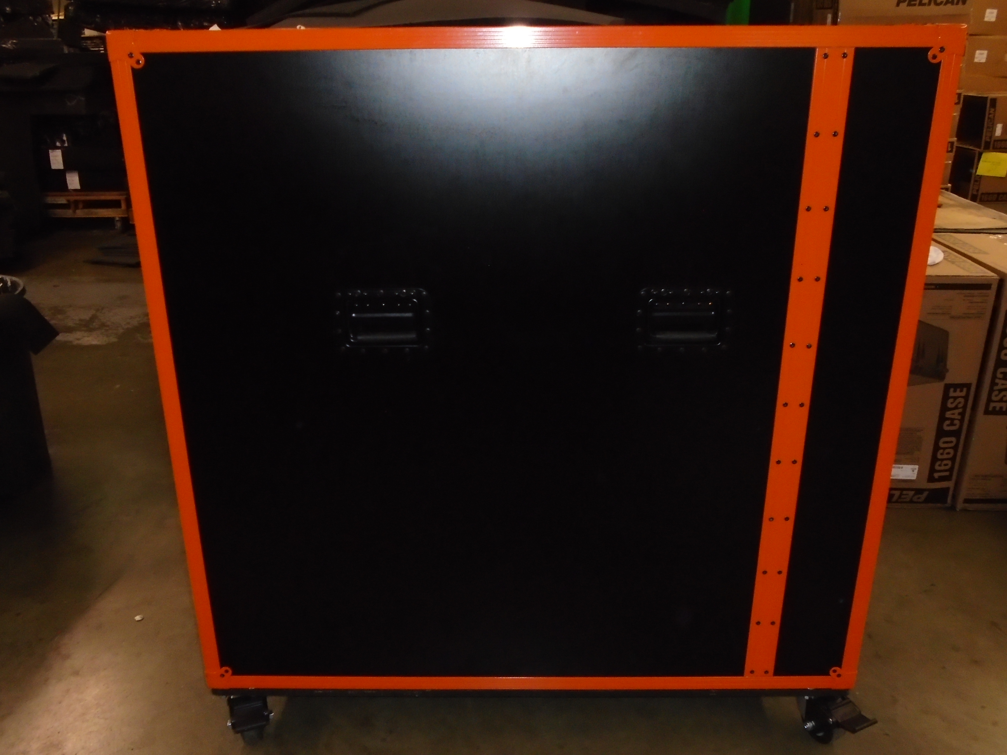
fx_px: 902
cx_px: 504
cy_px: 378
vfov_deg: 45.4
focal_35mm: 31
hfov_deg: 58.4
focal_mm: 5.5
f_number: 3.5
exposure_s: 1/40
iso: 400
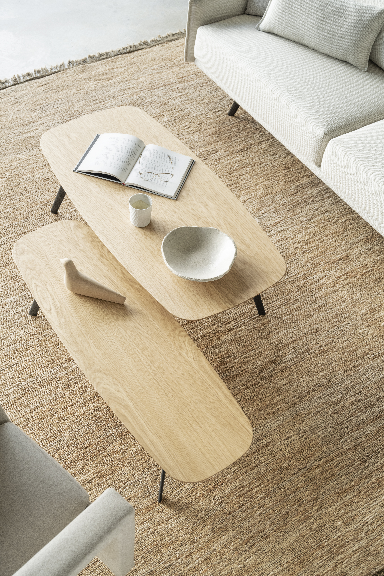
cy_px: 288
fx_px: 672
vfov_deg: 46.4
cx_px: 192
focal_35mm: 42
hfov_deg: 31.9
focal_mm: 42
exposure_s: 1/40
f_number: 5.6
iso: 640
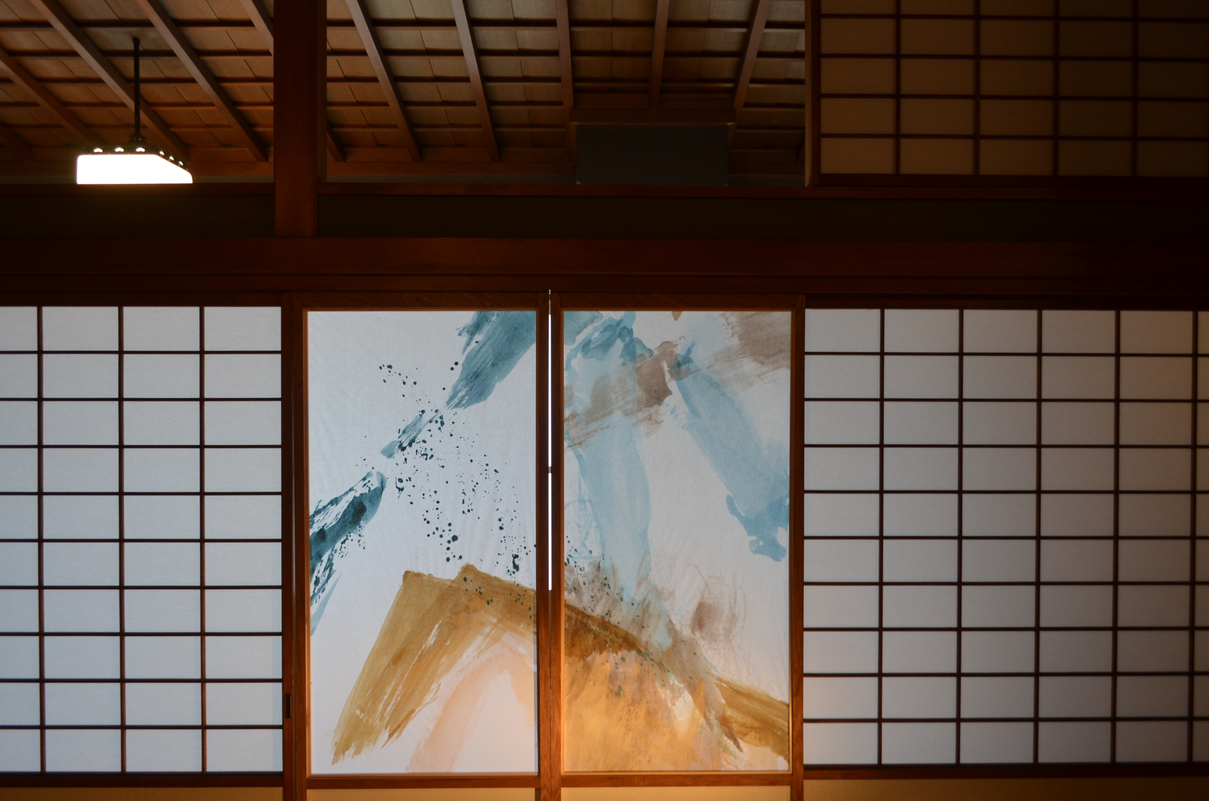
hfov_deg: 62.0
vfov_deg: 43.4
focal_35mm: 30
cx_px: 604
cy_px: 400
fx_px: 1005
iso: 800
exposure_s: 1/40
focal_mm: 20
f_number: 3.8
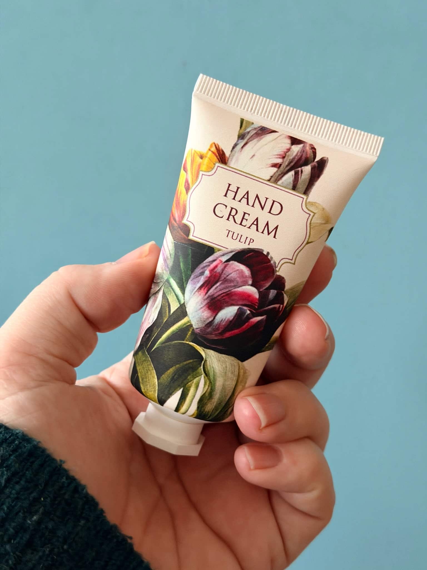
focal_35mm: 48
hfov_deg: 30.3
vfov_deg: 39.7
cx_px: 214
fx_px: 789
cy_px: 285
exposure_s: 1/38
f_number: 1.78
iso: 500
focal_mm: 6.76
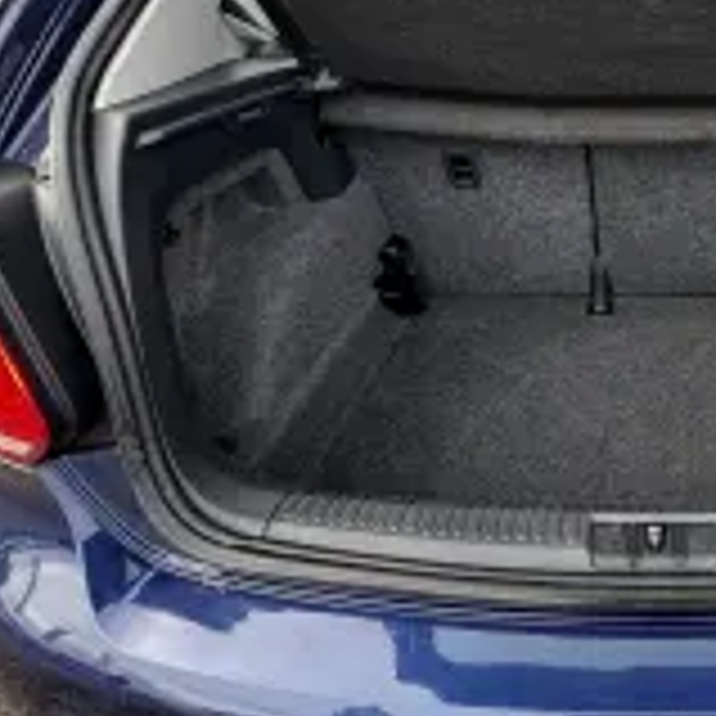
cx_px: 653
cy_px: 216
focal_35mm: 28
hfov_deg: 50.4
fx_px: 655
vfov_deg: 55.6
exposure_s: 1/99
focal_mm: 2.22
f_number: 2.2
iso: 160
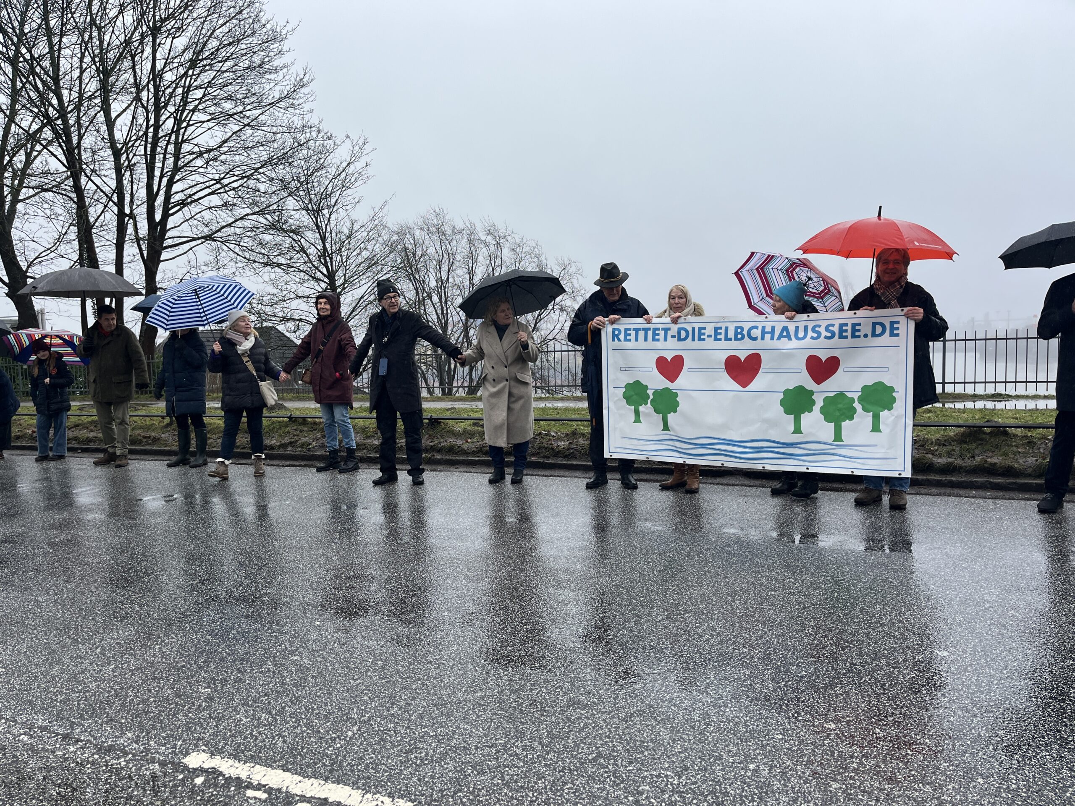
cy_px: 403
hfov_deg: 67.3
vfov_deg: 53.1
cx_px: 538
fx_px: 807
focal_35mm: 26
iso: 50
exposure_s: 1/746
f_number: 1.6
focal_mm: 5.1
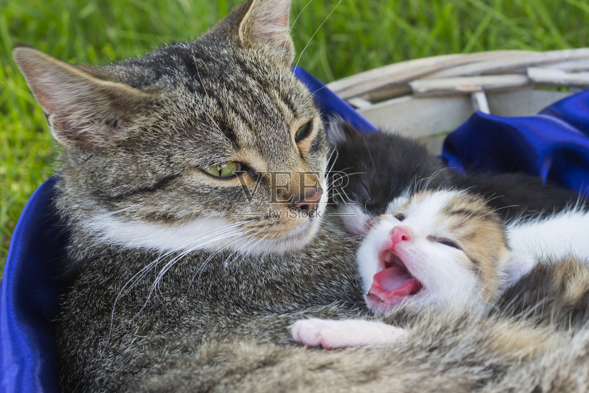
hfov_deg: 23.9
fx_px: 1391
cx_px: 294
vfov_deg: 16.1
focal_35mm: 85
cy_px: 196
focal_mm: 85
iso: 200
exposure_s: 1/60
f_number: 9
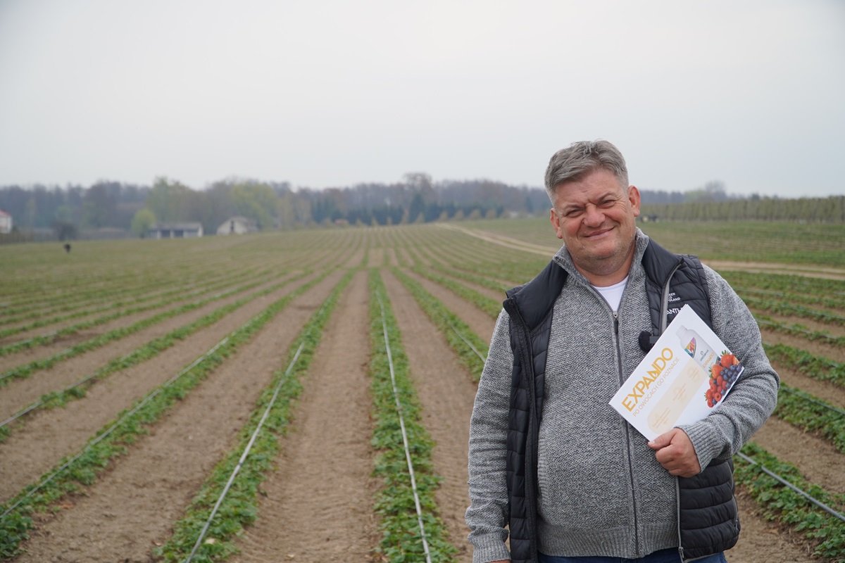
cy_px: 282
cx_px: 422
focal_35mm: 62
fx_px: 1443
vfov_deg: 22.1
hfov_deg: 32.6
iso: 100
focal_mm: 41
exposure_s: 1/400
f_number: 4.5
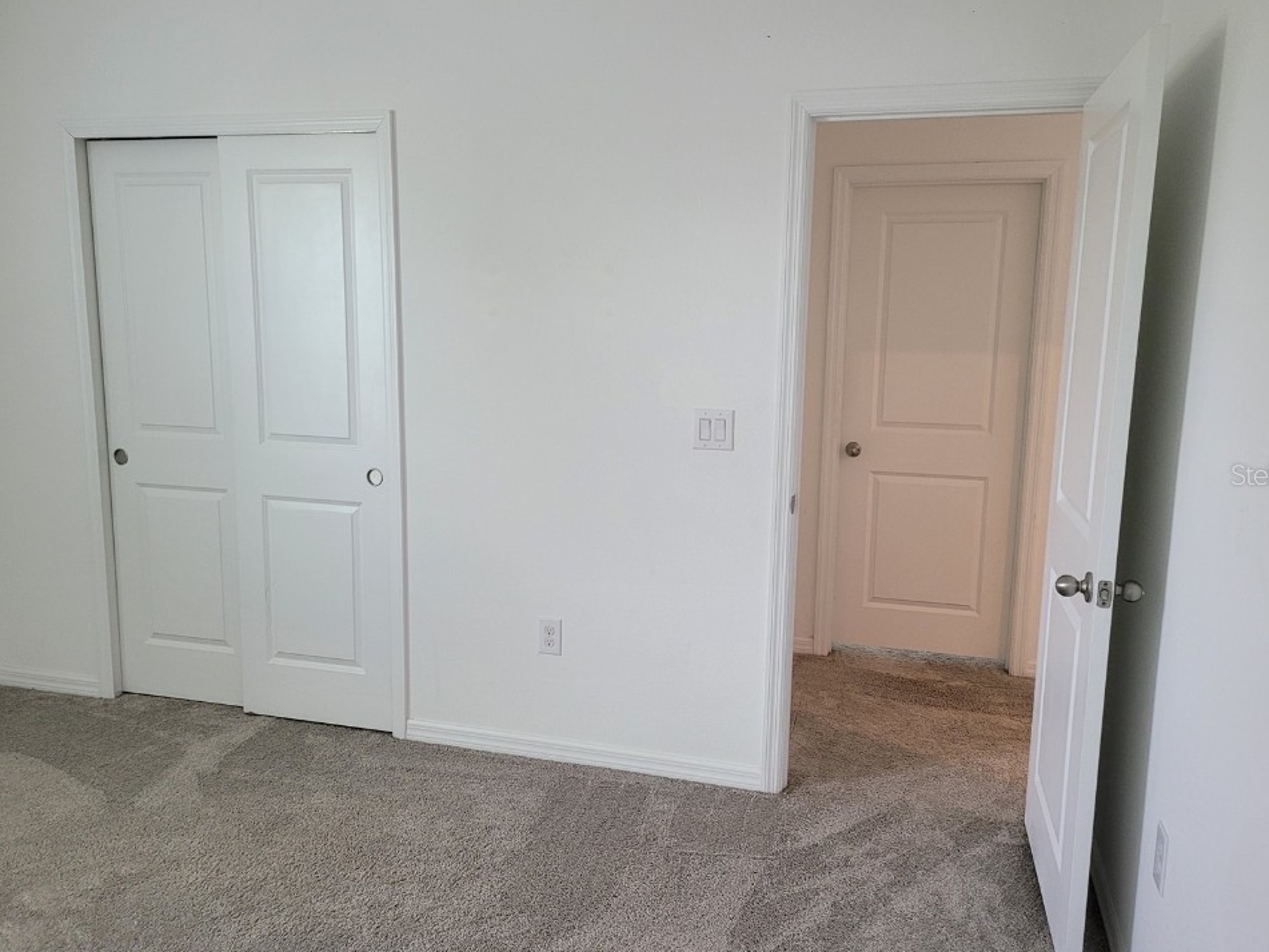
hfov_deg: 63.4
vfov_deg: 49.7
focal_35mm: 28
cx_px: 674
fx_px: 1026
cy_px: 474
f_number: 1.8
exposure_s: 1/120
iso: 250
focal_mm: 5.4
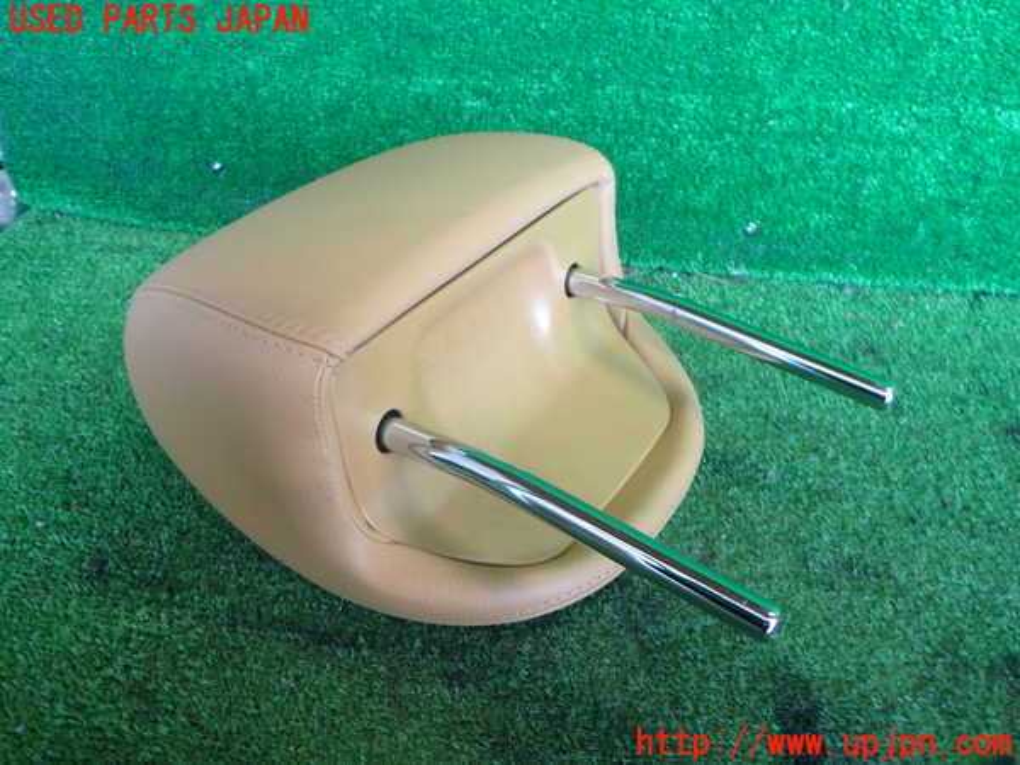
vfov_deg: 46.8
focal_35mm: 30
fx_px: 884
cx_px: 510
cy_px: 382
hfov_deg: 60.0
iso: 200
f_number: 2.3
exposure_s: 1/50
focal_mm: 5.4
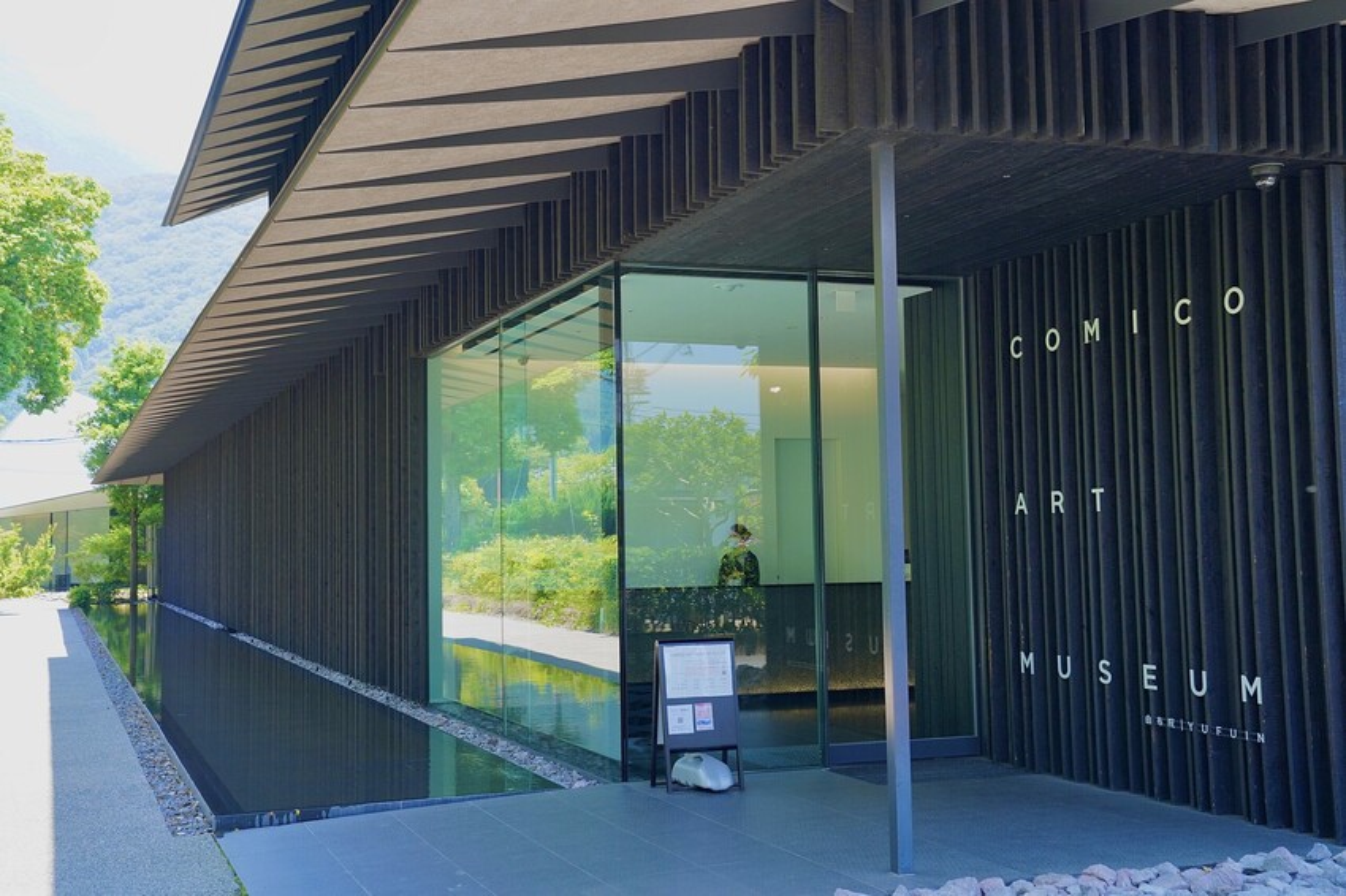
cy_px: 448
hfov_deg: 45.4
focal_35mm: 43
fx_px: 1607
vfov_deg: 31.2
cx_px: 673
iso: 640
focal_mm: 43
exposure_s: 1/320
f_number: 5.6
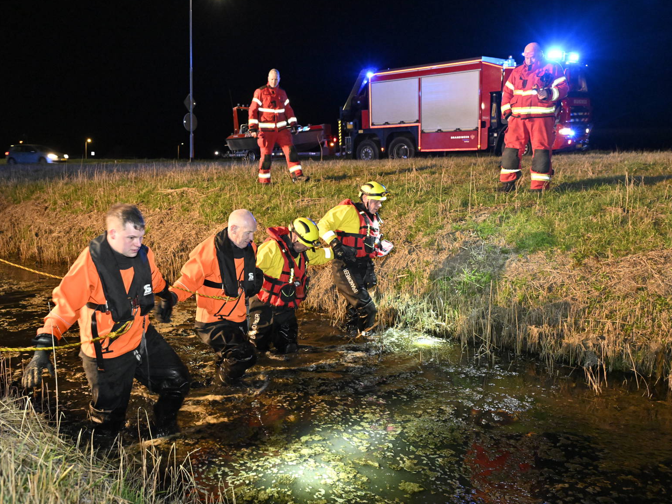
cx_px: 282
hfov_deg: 58.1
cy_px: 254
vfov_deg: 45.4
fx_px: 602
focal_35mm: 31
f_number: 4
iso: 6400
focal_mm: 26
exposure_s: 1/25
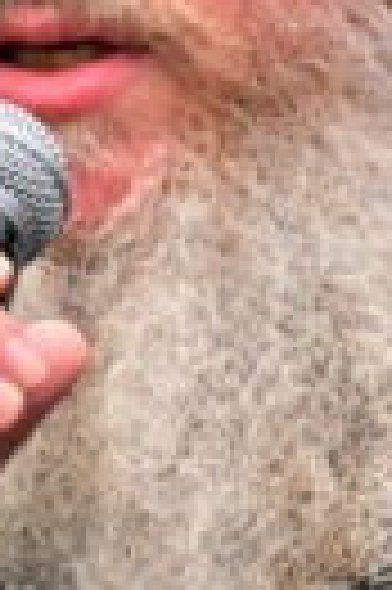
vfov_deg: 1.0
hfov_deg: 0.7
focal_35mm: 1988
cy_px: 959
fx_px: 32554
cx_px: 171
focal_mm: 170
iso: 320
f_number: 2.8
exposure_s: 1/250
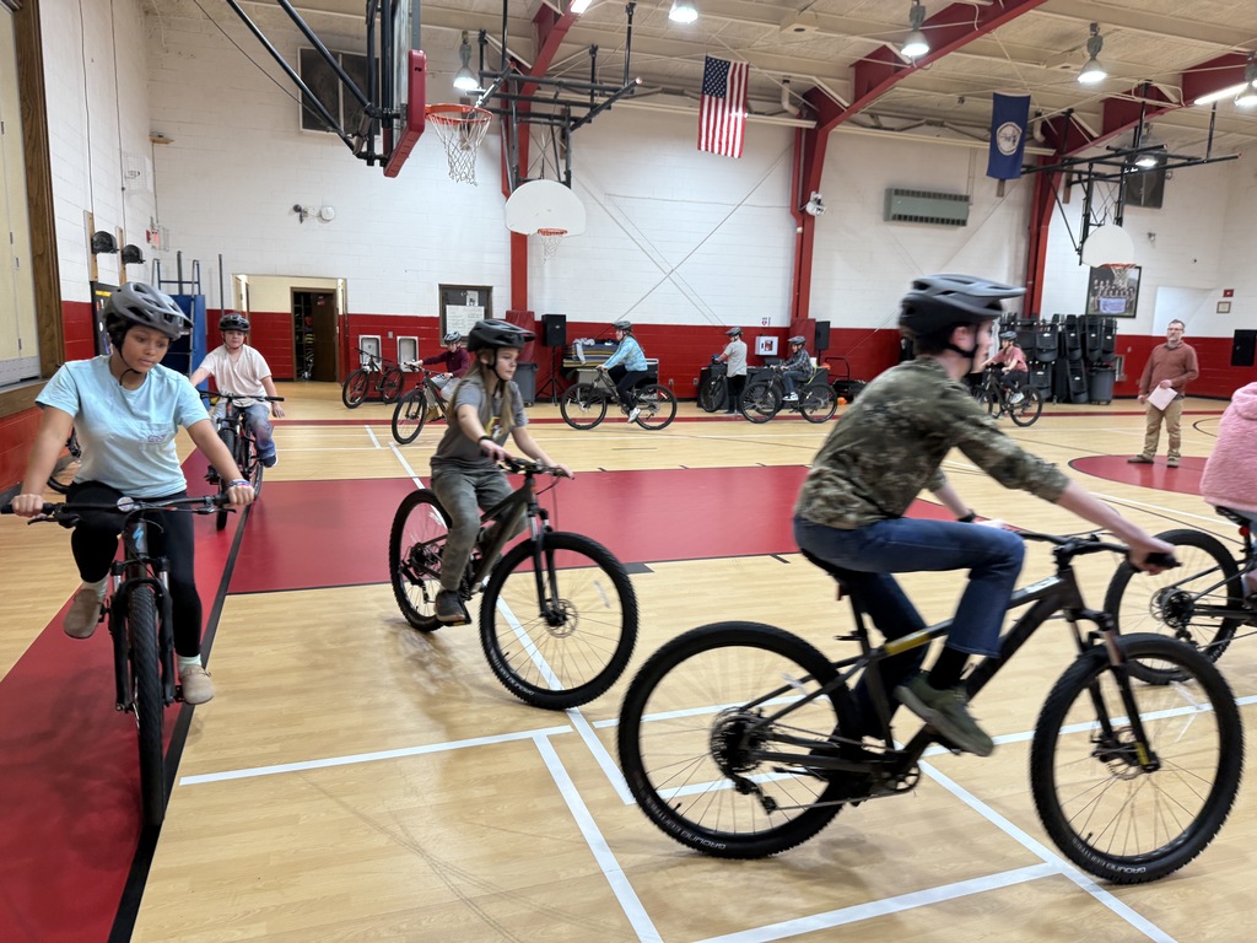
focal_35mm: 24
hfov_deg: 71.6
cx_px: 628
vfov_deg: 56.8
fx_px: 872
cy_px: 472
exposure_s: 1/60
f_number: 1.78
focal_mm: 6.76
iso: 125
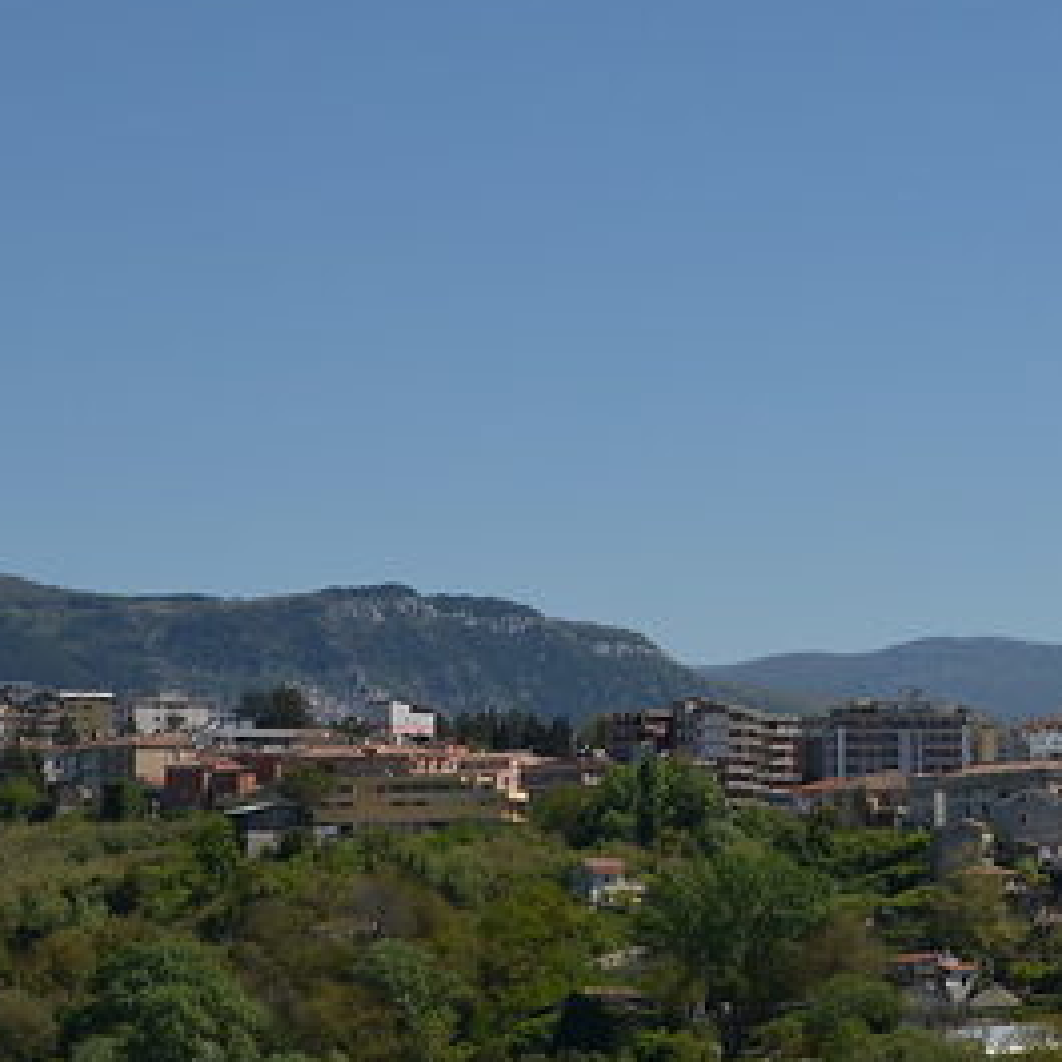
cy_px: 547
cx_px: 882
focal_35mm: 121
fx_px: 4200
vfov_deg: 14.4
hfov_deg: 14.3
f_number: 7.1
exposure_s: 1/640
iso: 100
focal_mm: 42
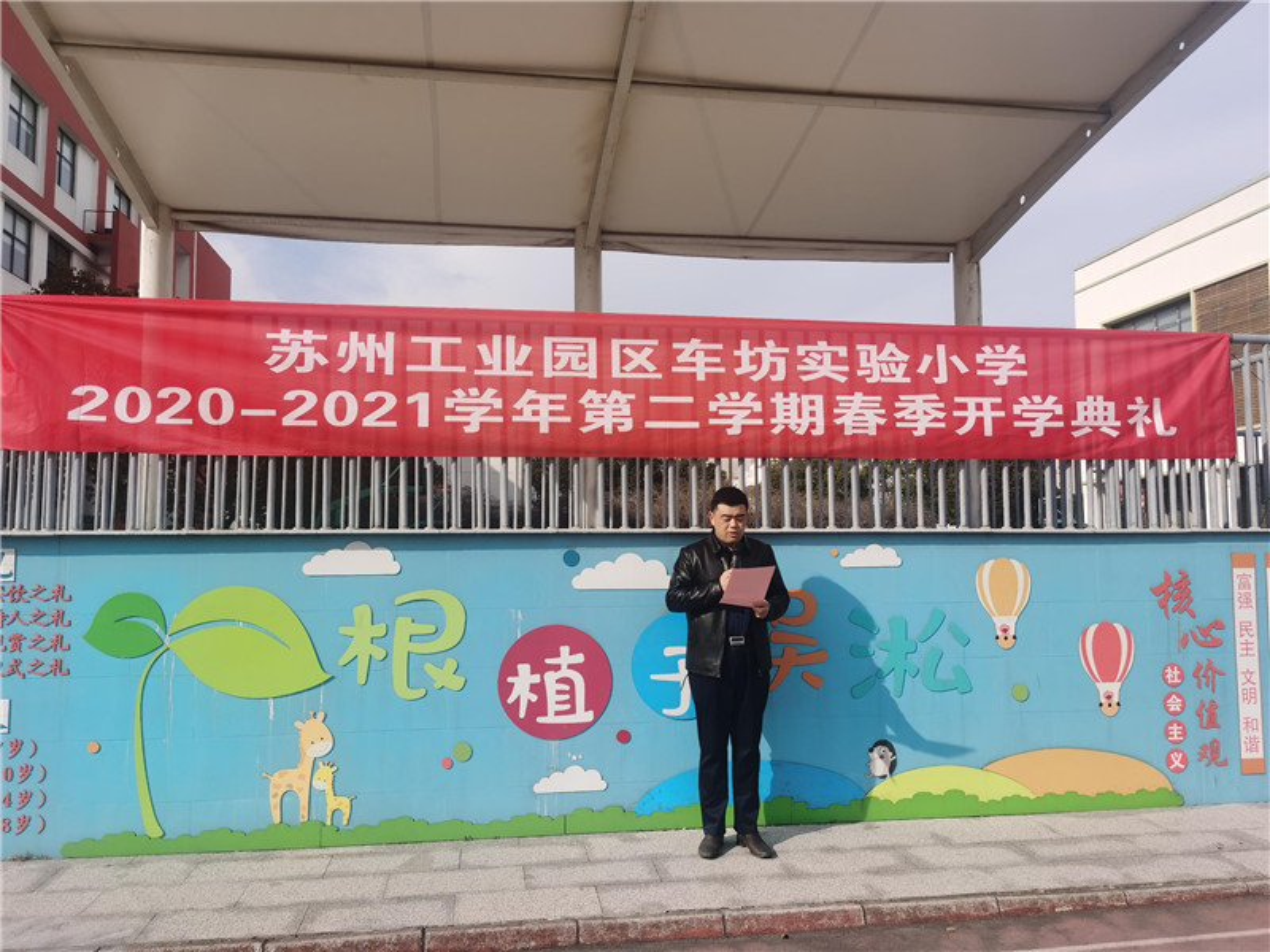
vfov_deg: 51.4
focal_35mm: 27
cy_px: 476
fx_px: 991
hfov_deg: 65.3
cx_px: 635
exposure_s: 1/5000
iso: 50
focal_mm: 5.56
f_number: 1.6
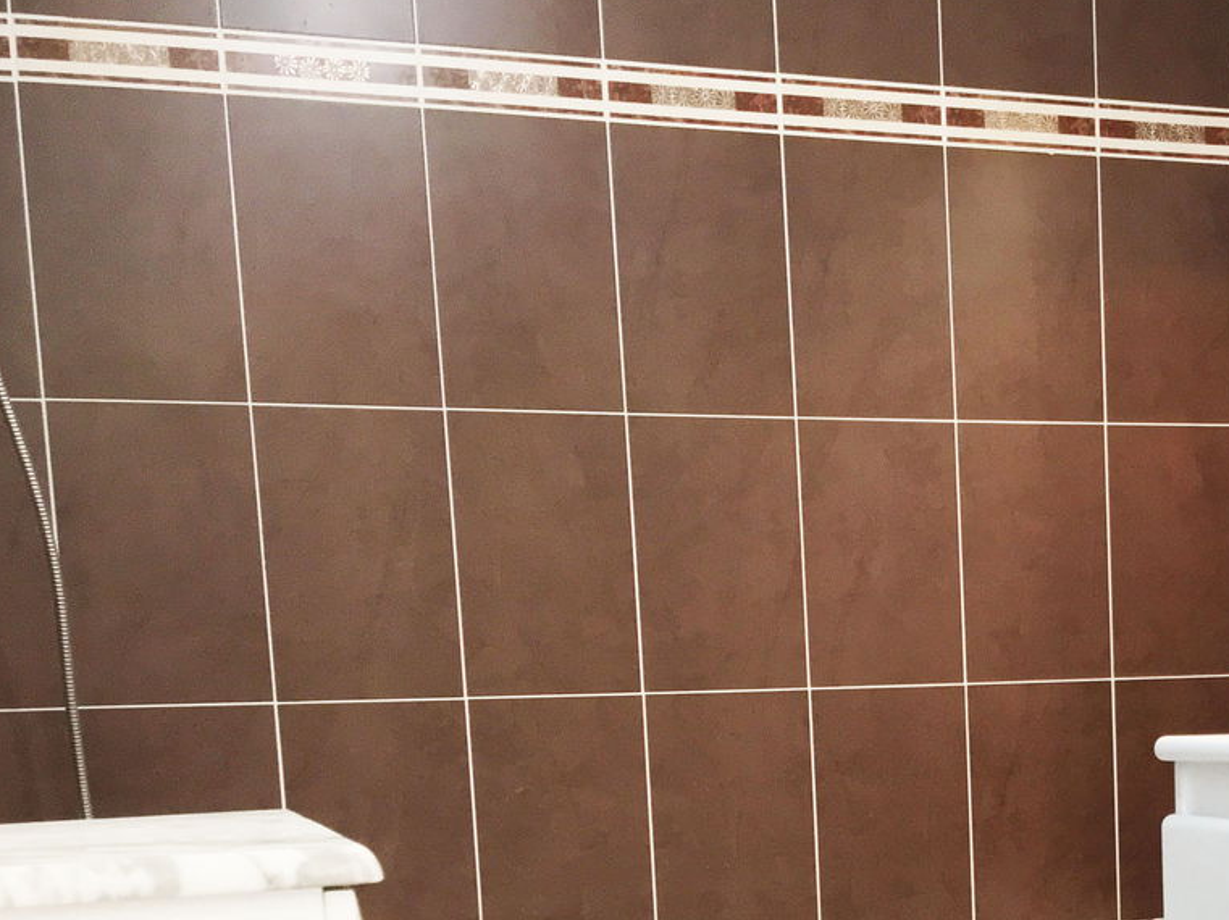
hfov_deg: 30.4
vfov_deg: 22.9
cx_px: 1097
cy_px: 959
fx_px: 2165
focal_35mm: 61
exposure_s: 1/33
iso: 125
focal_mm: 4.15
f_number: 2.2
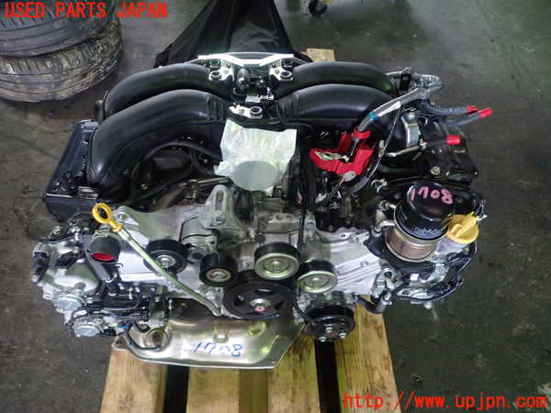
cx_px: 276
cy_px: 206
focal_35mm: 25
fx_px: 398
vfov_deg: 54.9
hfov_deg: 69.4
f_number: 2
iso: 320
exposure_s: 1/30
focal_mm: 4.5
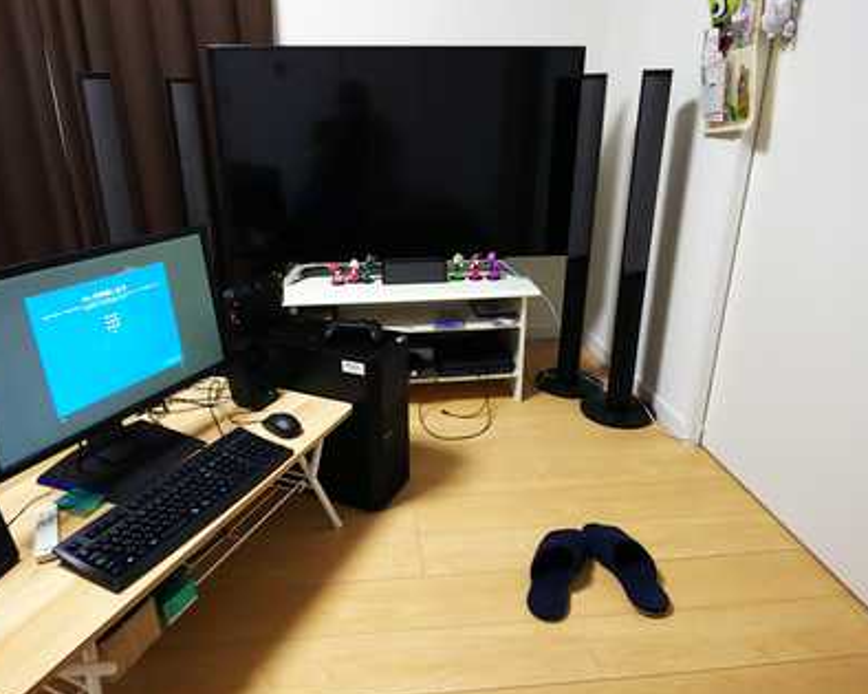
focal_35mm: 24
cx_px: 419
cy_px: 344
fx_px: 616
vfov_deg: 58.8
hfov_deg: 70.3
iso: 200
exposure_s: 1/30
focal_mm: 3.4
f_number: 1.94
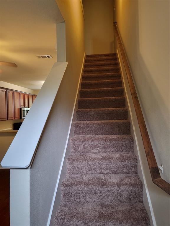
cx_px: 85
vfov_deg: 67.3
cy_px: 113
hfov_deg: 53.1
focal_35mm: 26
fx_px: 170
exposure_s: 1/40
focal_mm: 4.25
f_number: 1.8
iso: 200
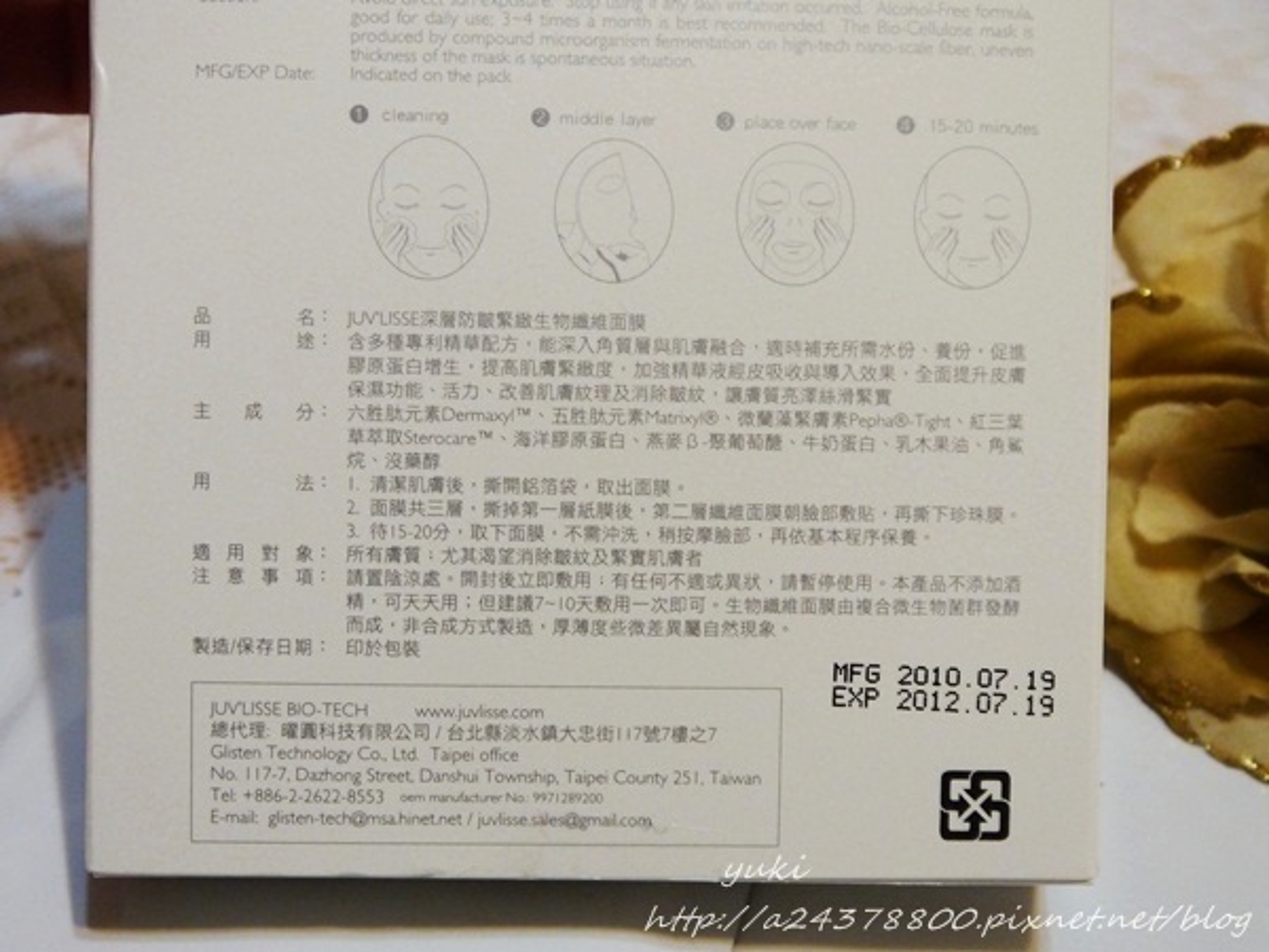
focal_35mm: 56
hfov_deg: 34.3
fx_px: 2053
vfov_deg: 26.1
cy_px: 476
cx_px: 634
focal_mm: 20
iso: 800
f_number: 4.2
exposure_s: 1/60
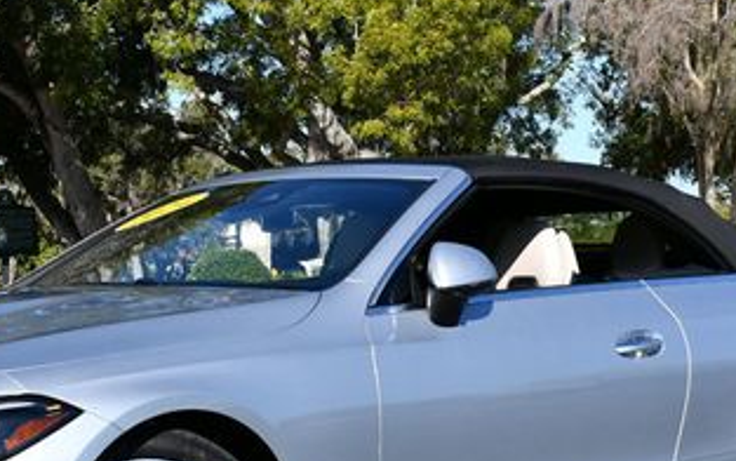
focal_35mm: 100
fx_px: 2007
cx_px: 233
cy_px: 280
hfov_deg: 20.7
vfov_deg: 13.1
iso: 100
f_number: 8
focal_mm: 24
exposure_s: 1/250
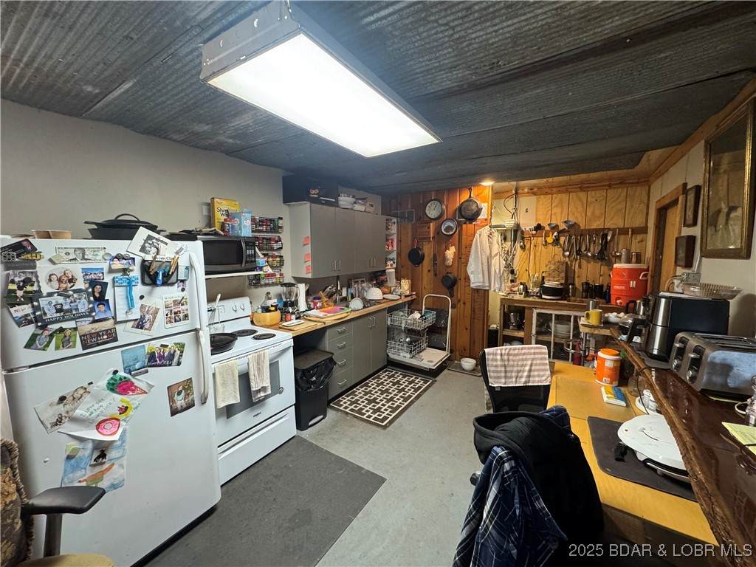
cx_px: 378
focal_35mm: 14
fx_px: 306
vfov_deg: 85.7
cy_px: 284
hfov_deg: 102.1
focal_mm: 2.22
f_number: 2.2
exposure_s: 1/60
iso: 400
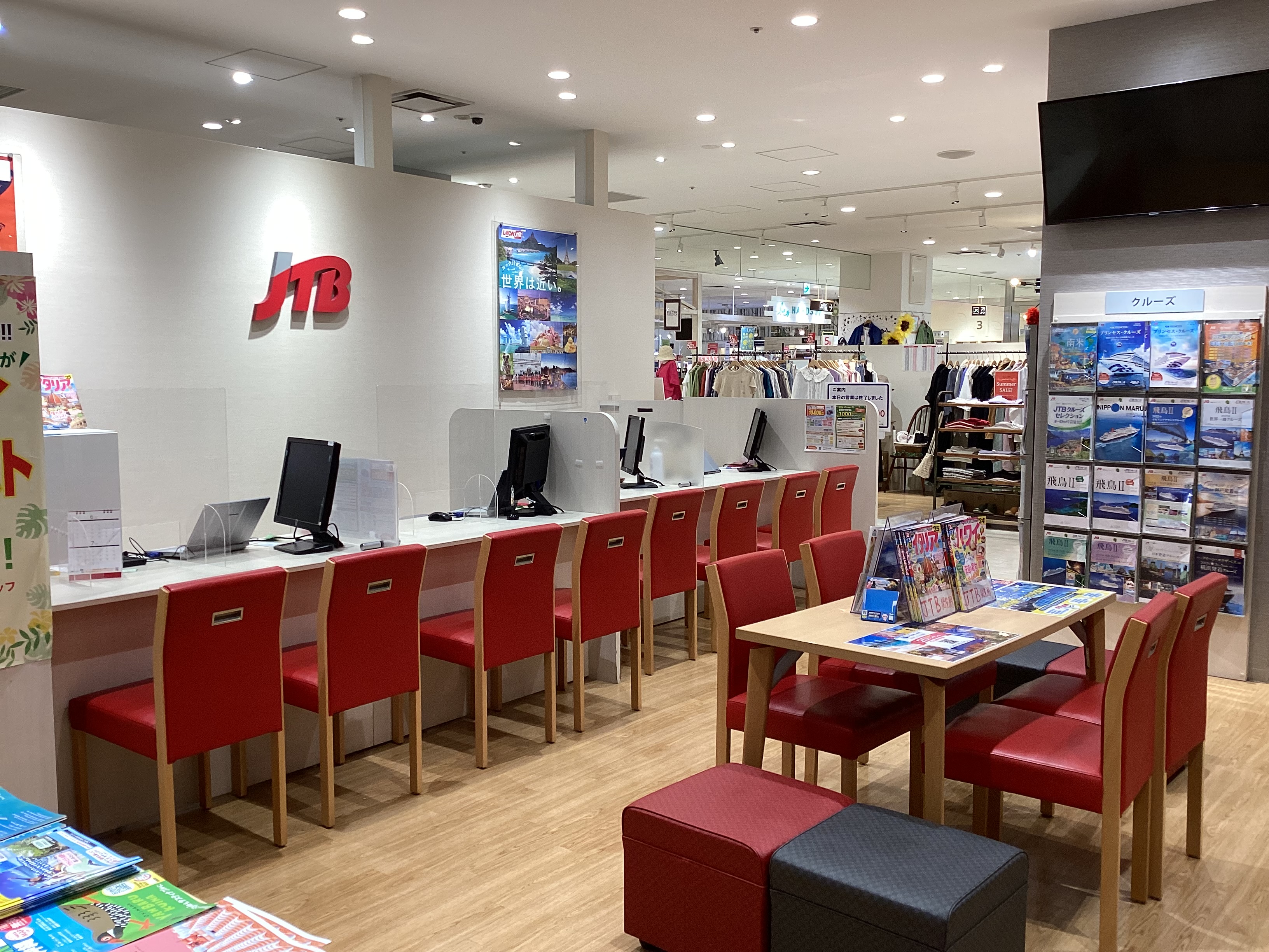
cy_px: 476
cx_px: 634
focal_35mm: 31
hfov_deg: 58.4
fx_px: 1136
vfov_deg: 45.4
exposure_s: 1/60
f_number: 2.4
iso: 64
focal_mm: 3.3
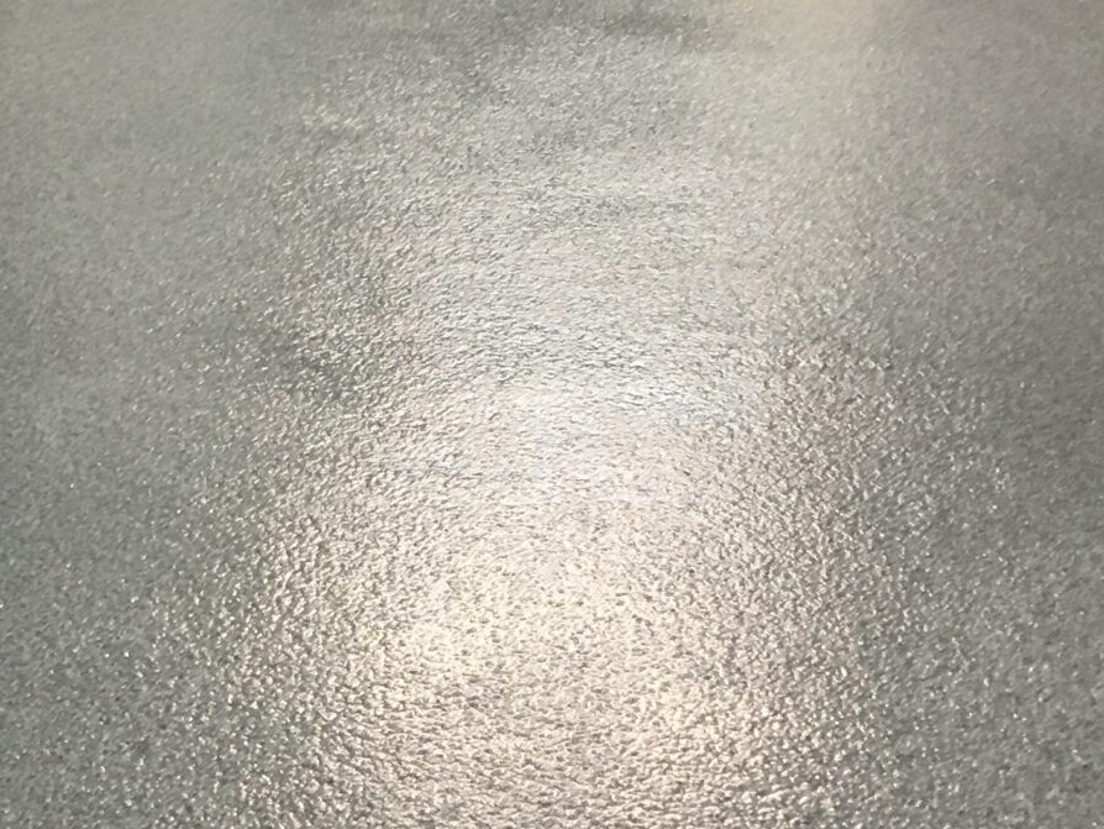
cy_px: 493
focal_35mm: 83
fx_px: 2648
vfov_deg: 17.8
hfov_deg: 23.2
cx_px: 206
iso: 125
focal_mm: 4.15
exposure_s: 1/30
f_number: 2.2
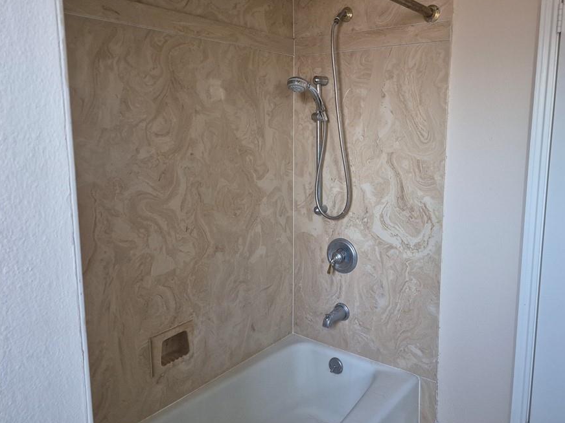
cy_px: 191
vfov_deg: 51.3
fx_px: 441
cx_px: 329
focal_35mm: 27
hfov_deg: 64.9
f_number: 1.8
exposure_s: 1/120
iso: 640
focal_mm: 5.4
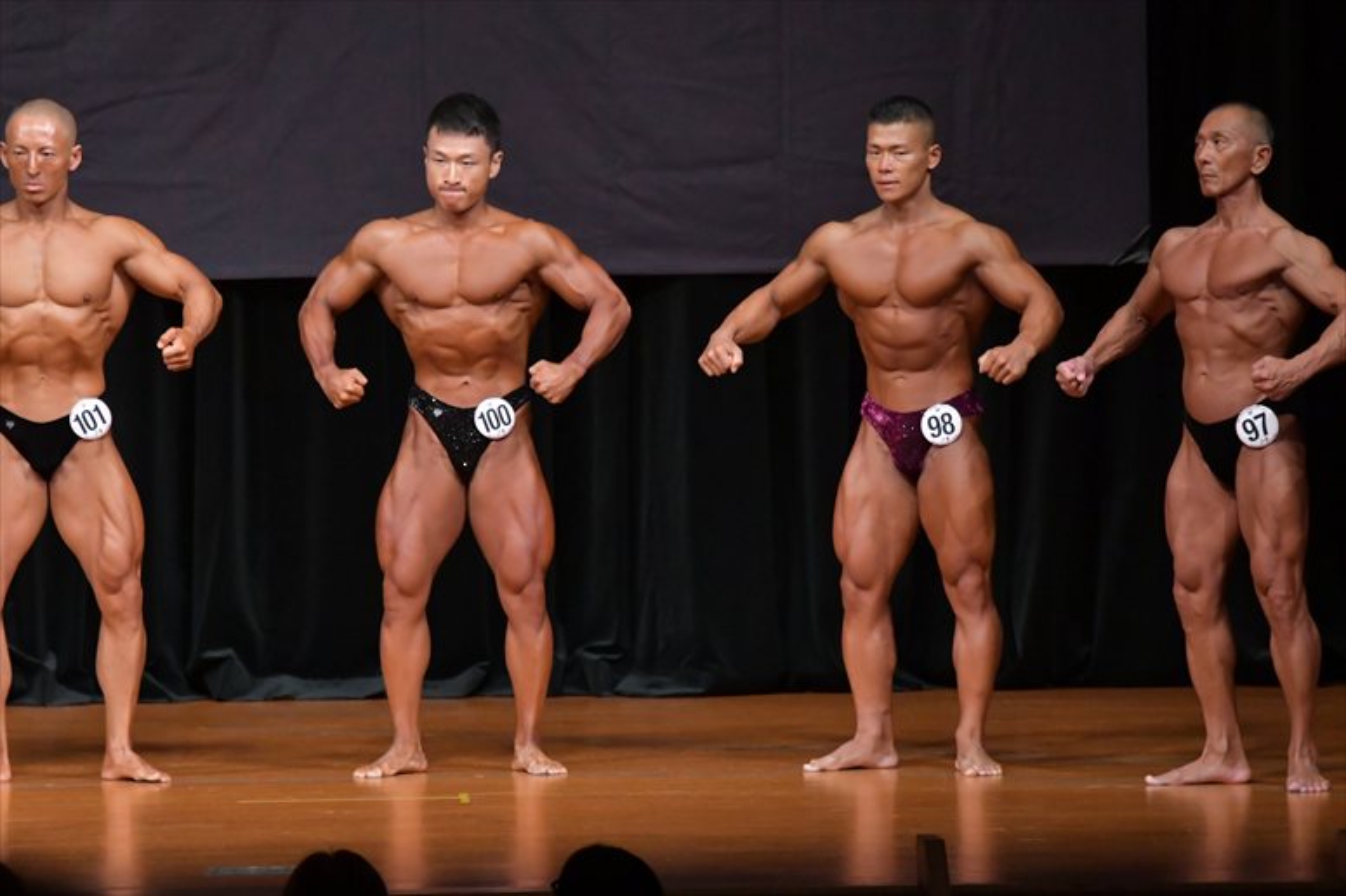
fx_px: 10090
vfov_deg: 5.1
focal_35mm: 270
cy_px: 448
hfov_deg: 7.6
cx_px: 673
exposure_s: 1/400
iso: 5000
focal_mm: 180
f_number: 5.6
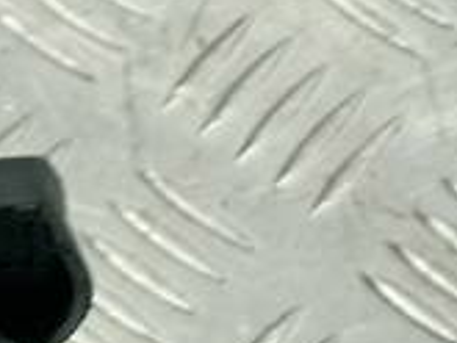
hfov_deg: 11.2
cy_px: 736
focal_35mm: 155
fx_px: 2048
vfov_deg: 8.9
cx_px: -543
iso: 80
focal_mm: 4.6
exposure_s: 1/50
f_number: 1.8
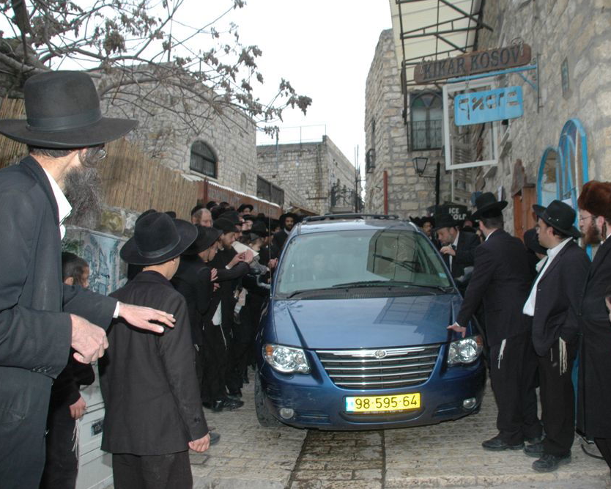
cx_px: 371
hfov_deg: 47.6
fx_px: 687
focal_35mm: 38
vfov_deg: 39.2
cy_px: 242
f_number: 6.3
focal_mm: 22
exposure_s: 1/160
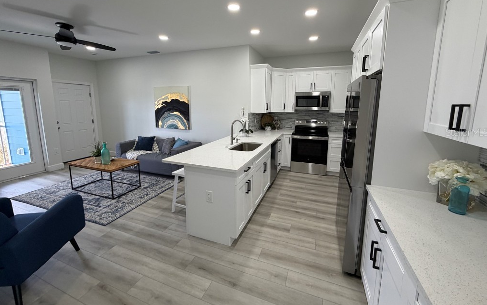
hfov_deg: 101.5
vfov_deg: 74.4
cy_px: 132
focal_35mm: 15
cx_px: 245
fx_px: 199
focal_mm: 2.22
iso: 160
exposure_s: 1/120
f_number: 2.2
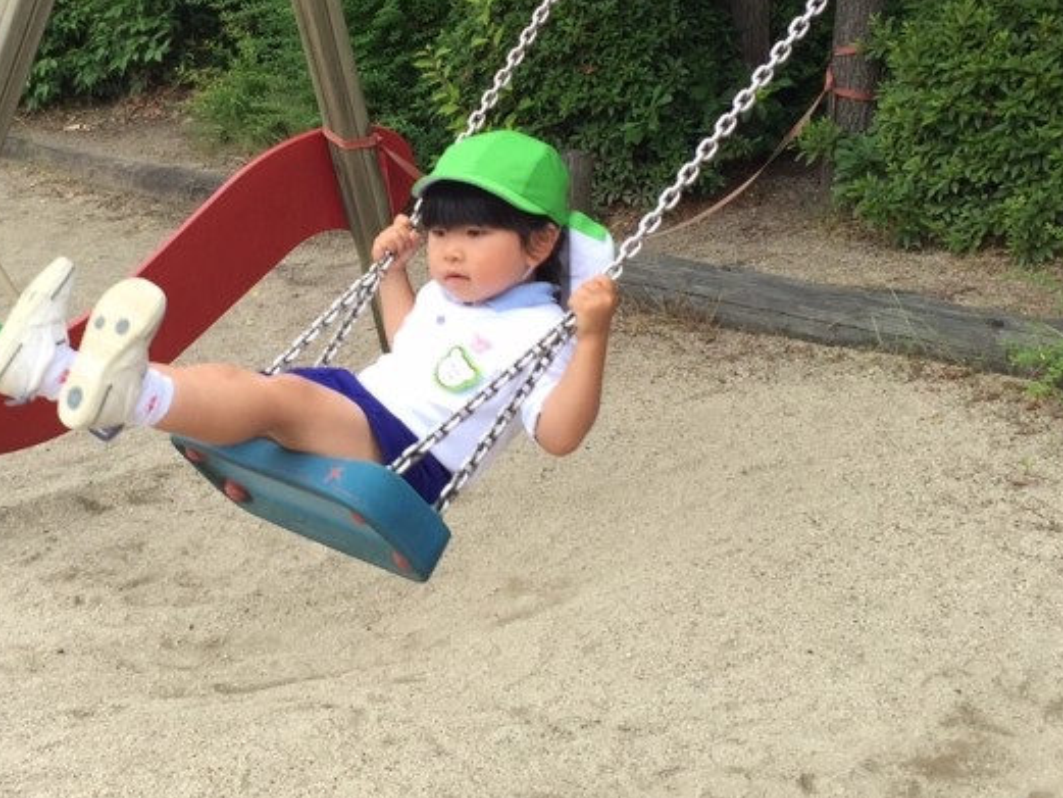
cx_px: 398
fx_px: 1751
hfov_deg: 33.6
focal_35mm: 57
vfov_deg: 25.5
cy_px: 273
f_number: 2.2
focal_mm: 4.15
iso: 32
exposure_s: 1/659
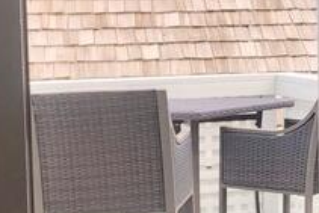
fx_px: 1250
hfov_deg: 14.2
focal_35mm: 141
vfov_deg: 9.7
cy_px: 109
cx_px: 369
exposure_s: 1/189
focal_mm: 3.99
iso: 20
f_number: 1.8
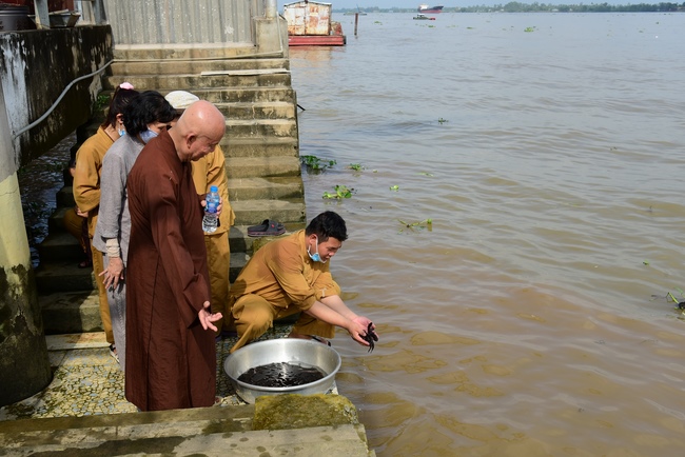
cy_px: 228
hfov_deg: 50.7
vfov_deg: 35.1
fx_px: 723
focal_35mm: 38
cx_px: 342
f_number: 8
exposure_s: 1/400
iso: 200
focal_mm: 38
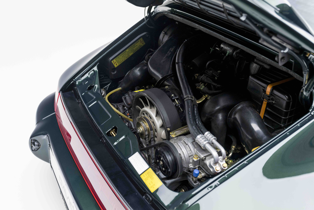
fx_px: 305
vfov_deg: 37.9
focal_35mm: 35
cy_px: 105
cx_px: 157
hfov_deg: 54.4
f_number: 4
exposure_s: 1/20
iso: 800
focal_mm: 35
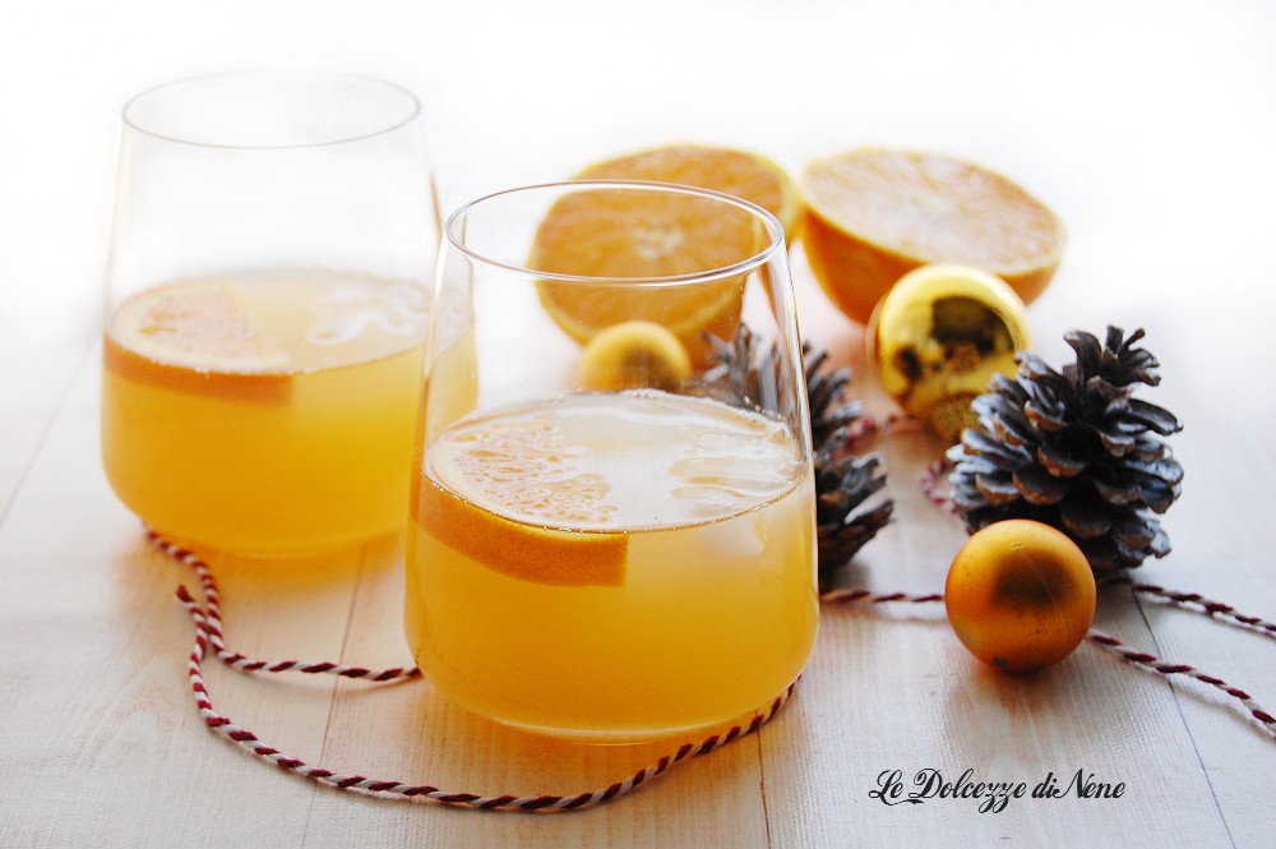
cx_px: 638
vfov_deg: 16.5
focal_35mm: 82
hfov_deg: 24.6
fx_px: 2922
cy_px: 424
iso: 560
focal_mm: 55
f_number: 5.6
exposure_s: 1/60
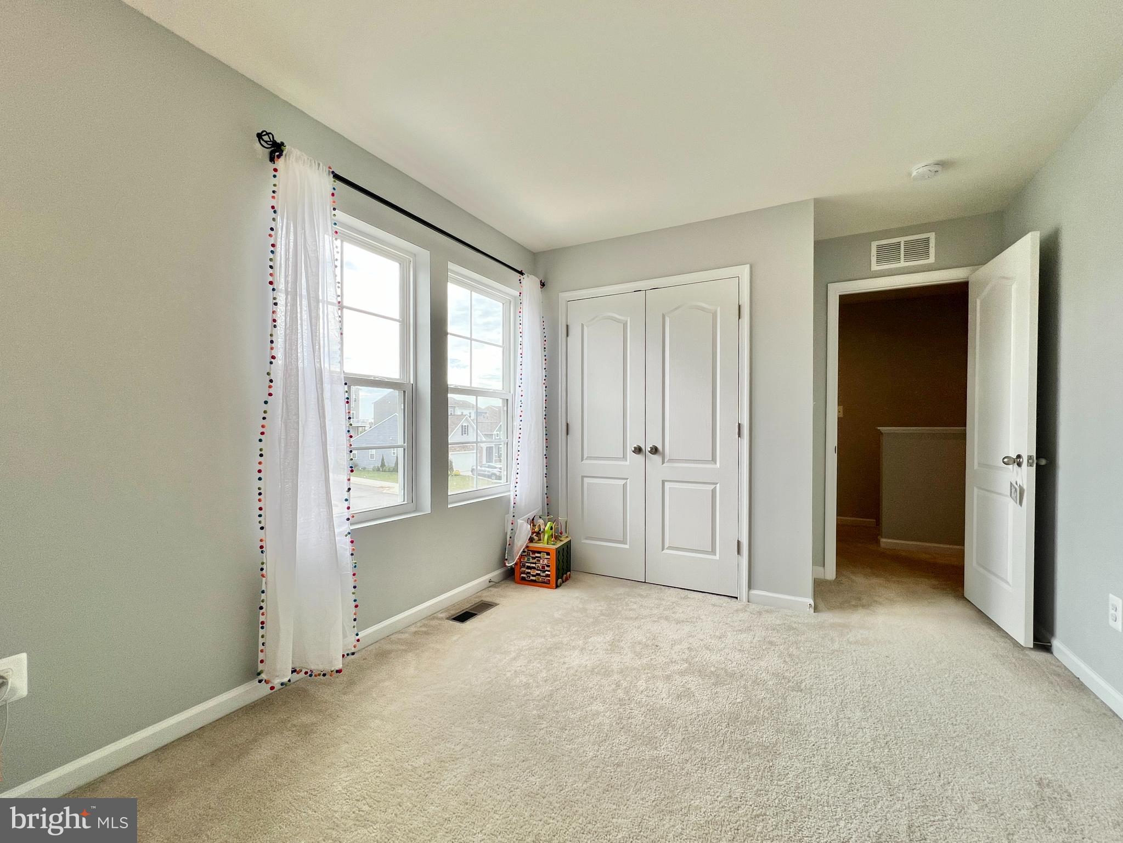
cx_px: 562
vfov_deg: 89.9
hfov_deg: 106.2
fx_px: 422
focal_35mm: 13
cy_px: 422
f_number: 1.8
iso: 32
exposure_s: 1/223
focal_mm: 1.57
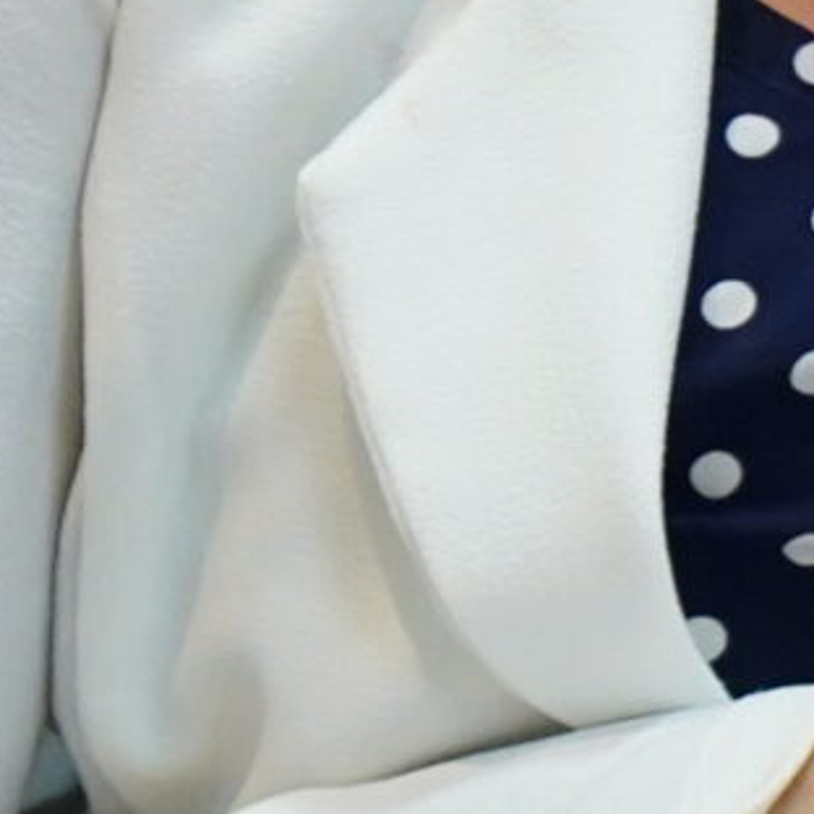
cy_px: -500
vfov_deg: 1.8
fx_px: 25753
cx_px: 1192
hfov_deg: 1.8
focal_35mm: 968
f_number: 4
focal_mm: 93
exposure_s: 1/125
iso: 1600
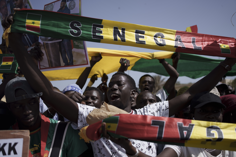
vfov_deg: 37.9
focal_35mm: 35
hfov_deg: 54.4
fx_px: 229
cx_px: 118
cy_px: 78
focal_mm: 35
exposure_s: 1/3200
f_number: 2.8
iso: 100
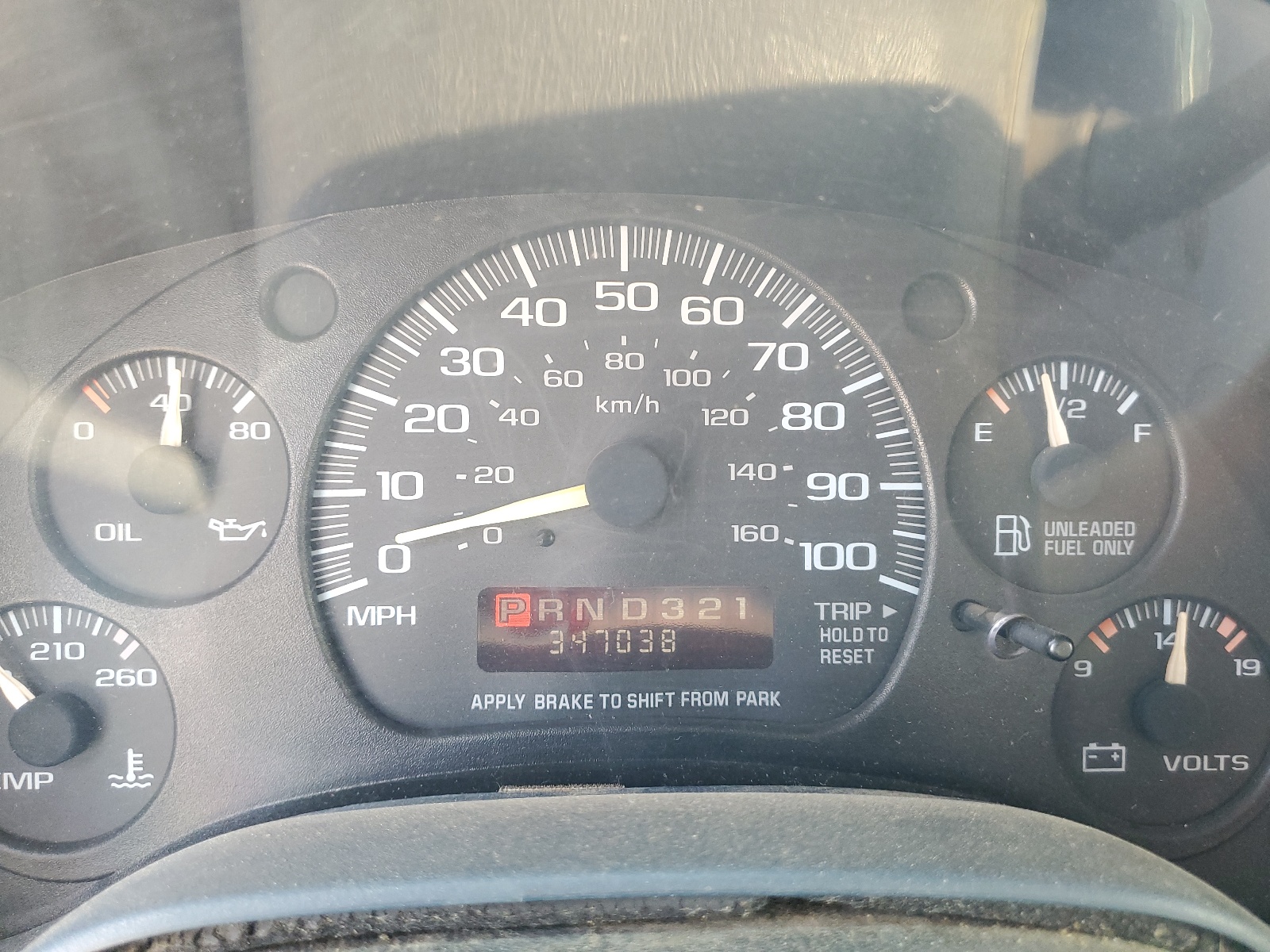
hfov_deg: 67.3
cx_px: 635
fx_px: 954
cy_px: 476
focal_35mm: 26
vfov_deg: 53.1
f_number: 1.5
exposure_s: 1/60.2
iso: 132
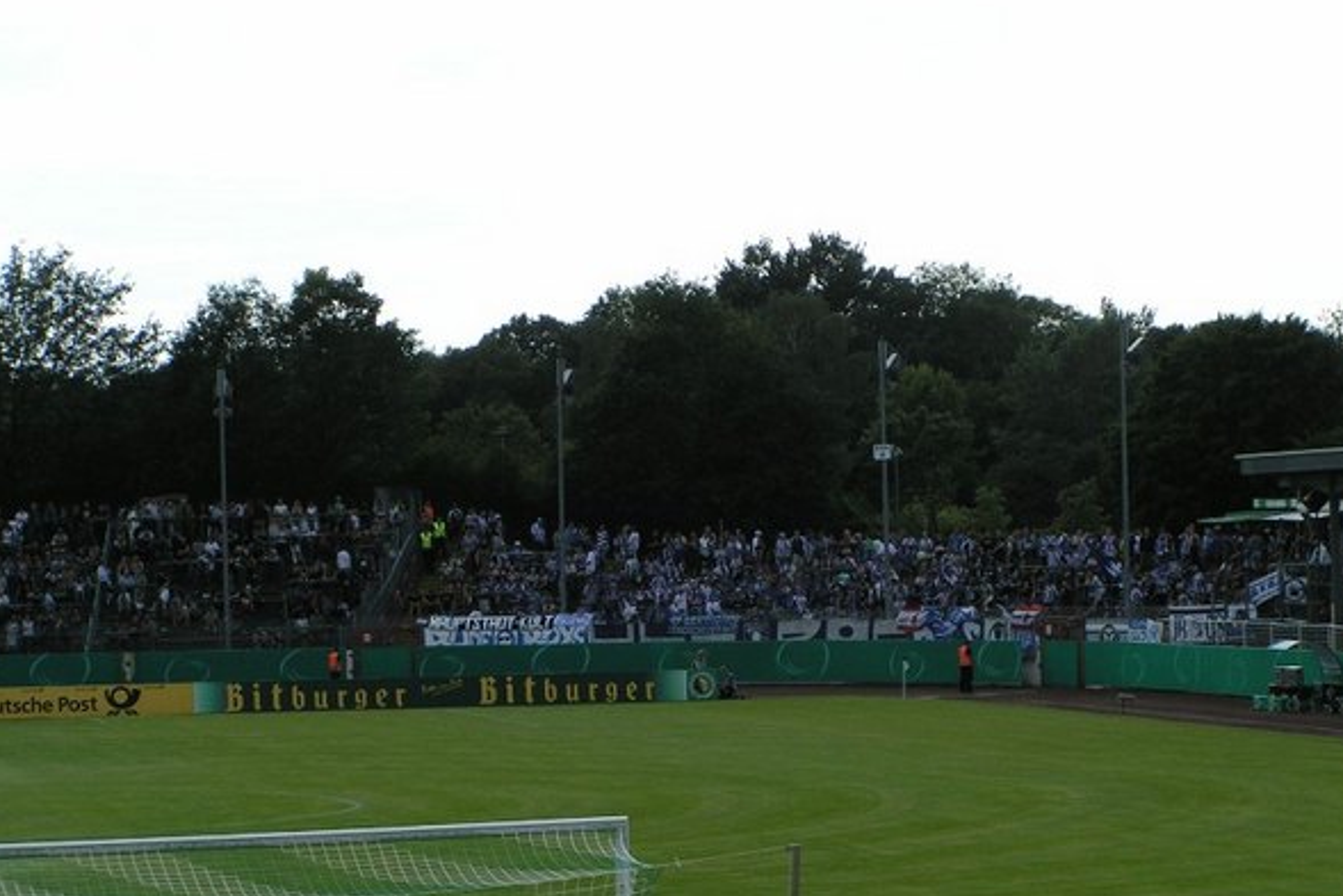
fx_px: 4701
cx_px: 675
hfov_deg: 16.3
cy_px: 483
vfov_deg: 10.9
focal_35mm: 126
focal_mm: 18.2
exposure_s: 1/400
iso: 50
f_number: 6.3
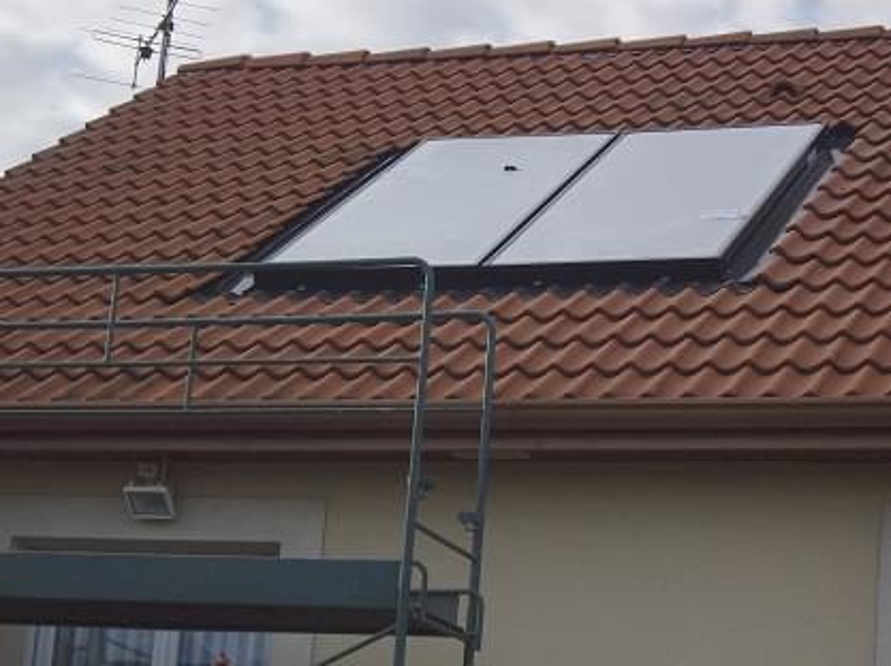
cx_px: 446
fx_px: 2932
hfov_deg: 17.3
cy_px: 333
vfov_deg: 13.0
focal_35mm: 114
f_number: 5.4
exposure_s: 1/800
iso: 100
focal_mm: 23.7
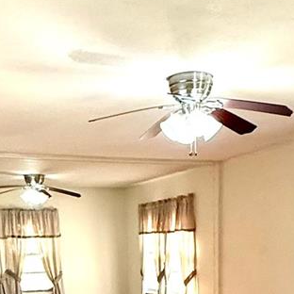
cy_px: 393
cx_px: 133
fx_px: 586
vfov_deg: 24.3
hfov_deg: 28.1
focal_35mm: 61
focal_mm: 2.22
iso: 500
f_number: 2.2
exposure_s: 1/120
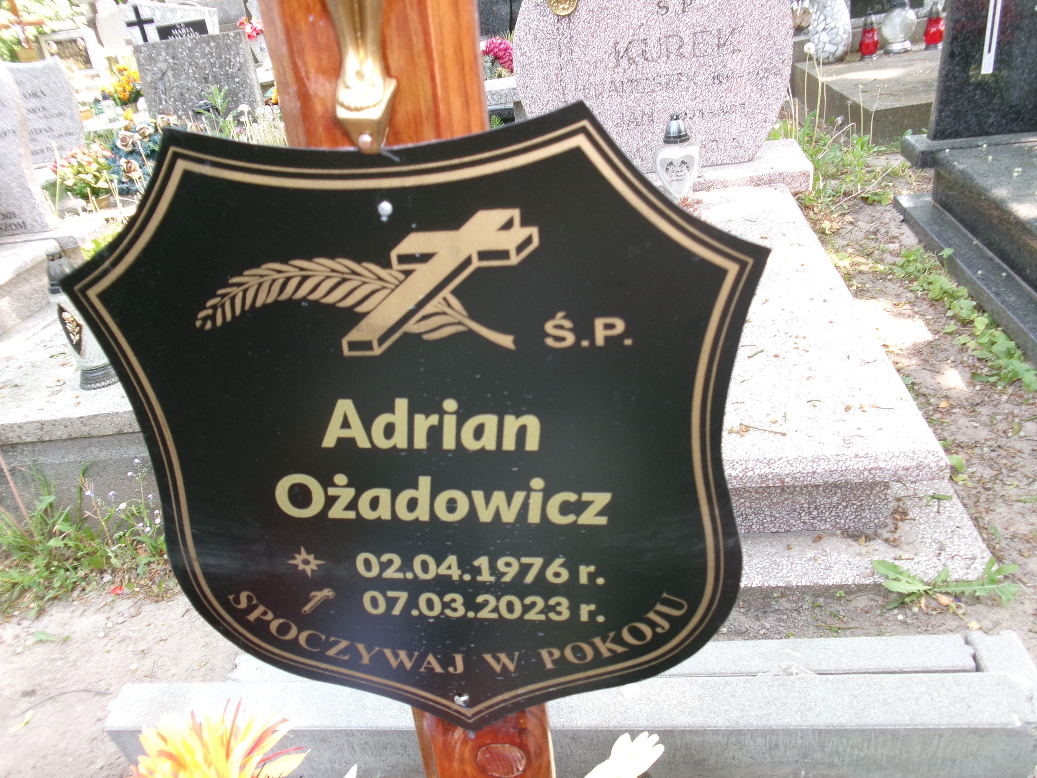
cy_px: 389
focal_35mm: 28
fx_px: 839
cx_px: 518
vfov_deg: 49.7
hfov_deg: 63.4
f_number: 3.9
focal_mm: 5.1
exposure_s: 1/70
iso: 100
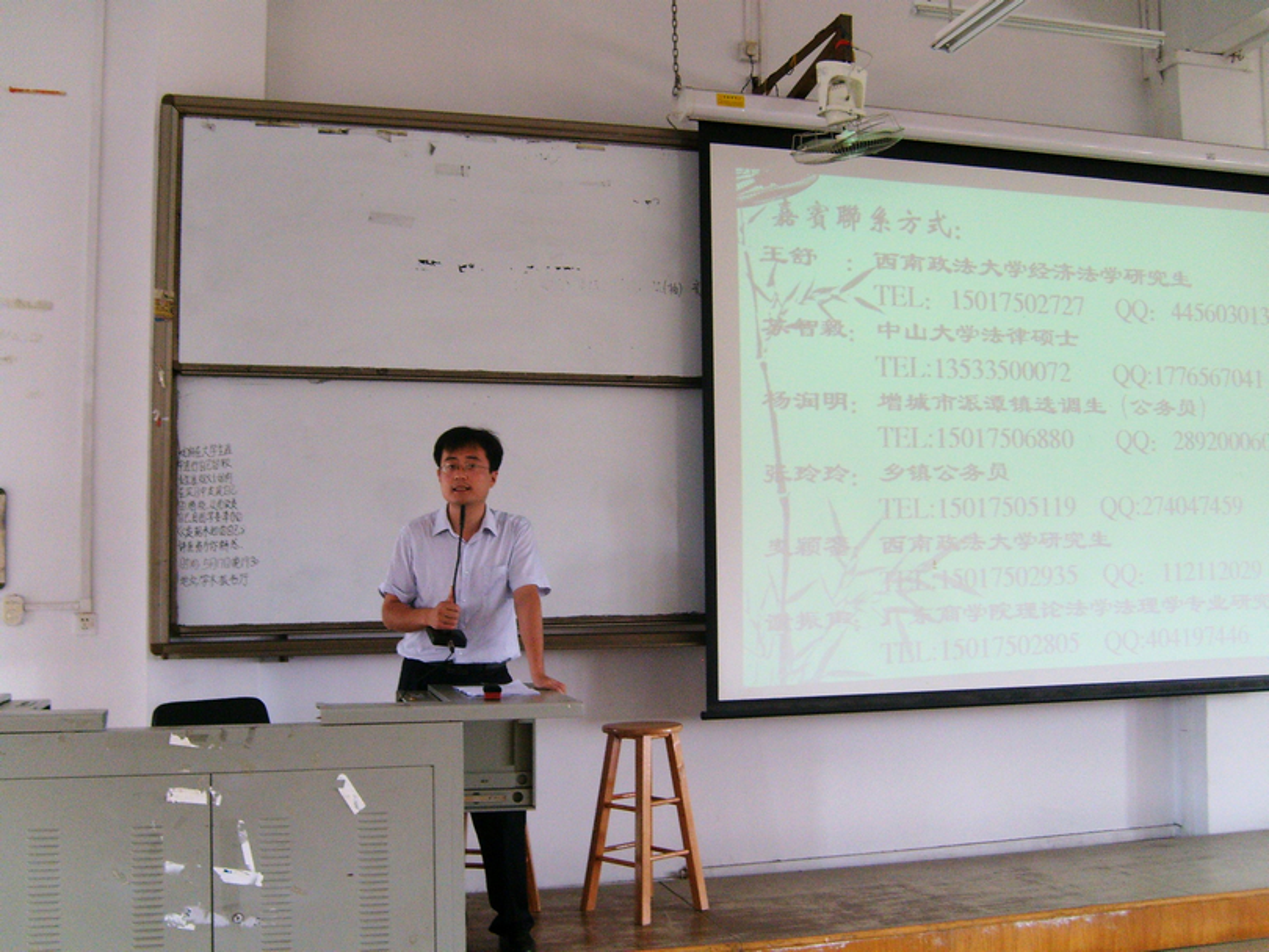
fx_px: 1283
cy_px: 476
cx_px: 634
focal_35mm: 35
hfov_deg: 52.6
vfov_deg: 40.7
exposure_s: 1/45
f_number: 2.8
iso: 160
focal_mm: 5.8
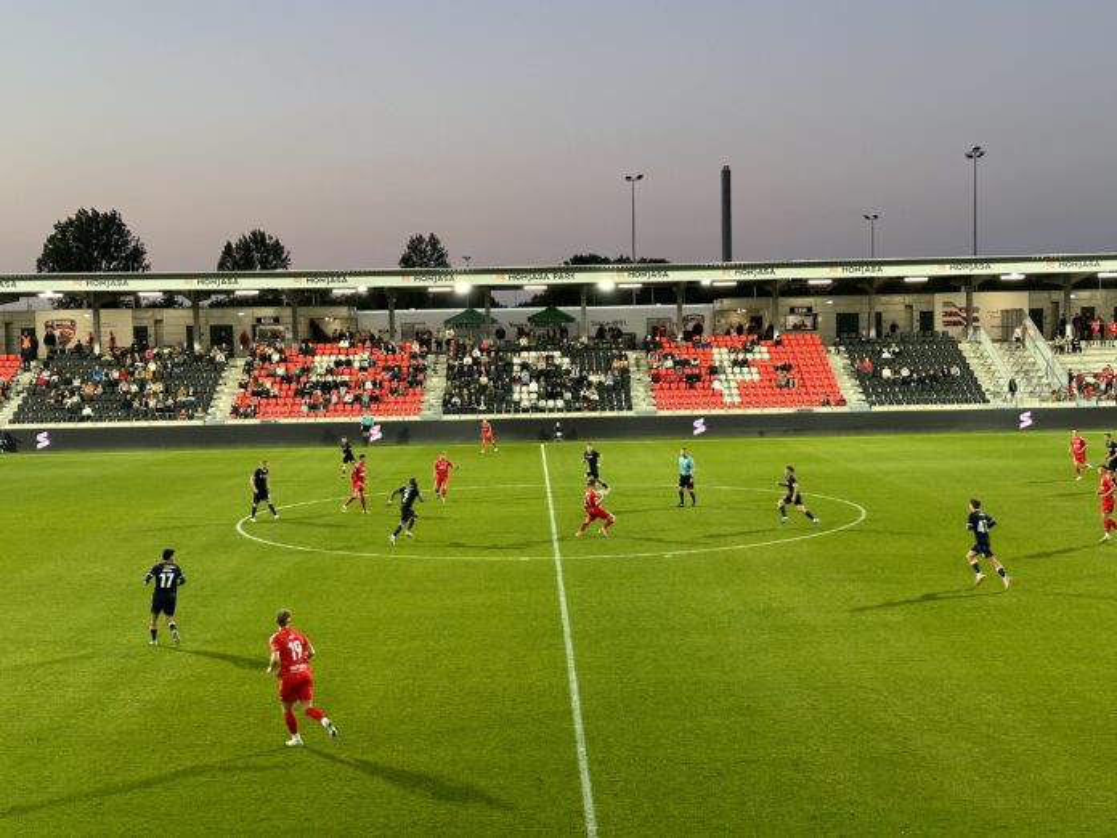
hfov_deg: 39.7
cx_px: 558
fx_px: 1549
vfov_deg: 30.3
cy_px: 419
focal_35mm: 48
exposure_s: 1/94
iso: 80
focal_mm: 6.86
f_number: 1.78
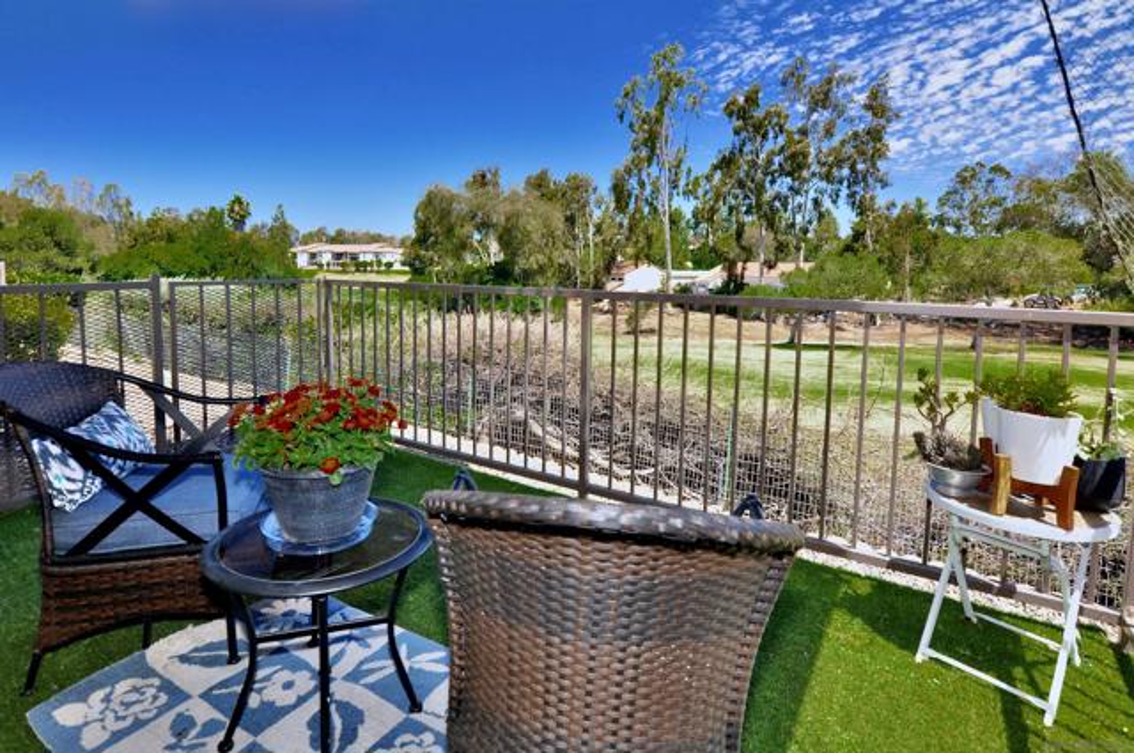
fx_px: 519
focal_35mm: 16
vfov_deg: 71.9
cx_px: 567
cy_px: 376
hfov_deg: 95.1
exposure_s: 1/125
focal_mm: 11
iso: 200
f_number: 5.6
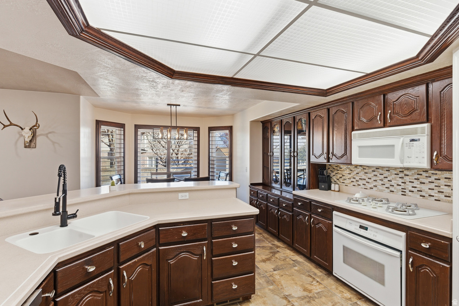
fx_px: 223
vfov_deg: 68.9
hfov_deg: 91.6
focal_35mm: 18
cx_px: 230
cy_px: 153
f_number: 9
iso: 250
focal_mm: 17.5
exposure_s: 1/500
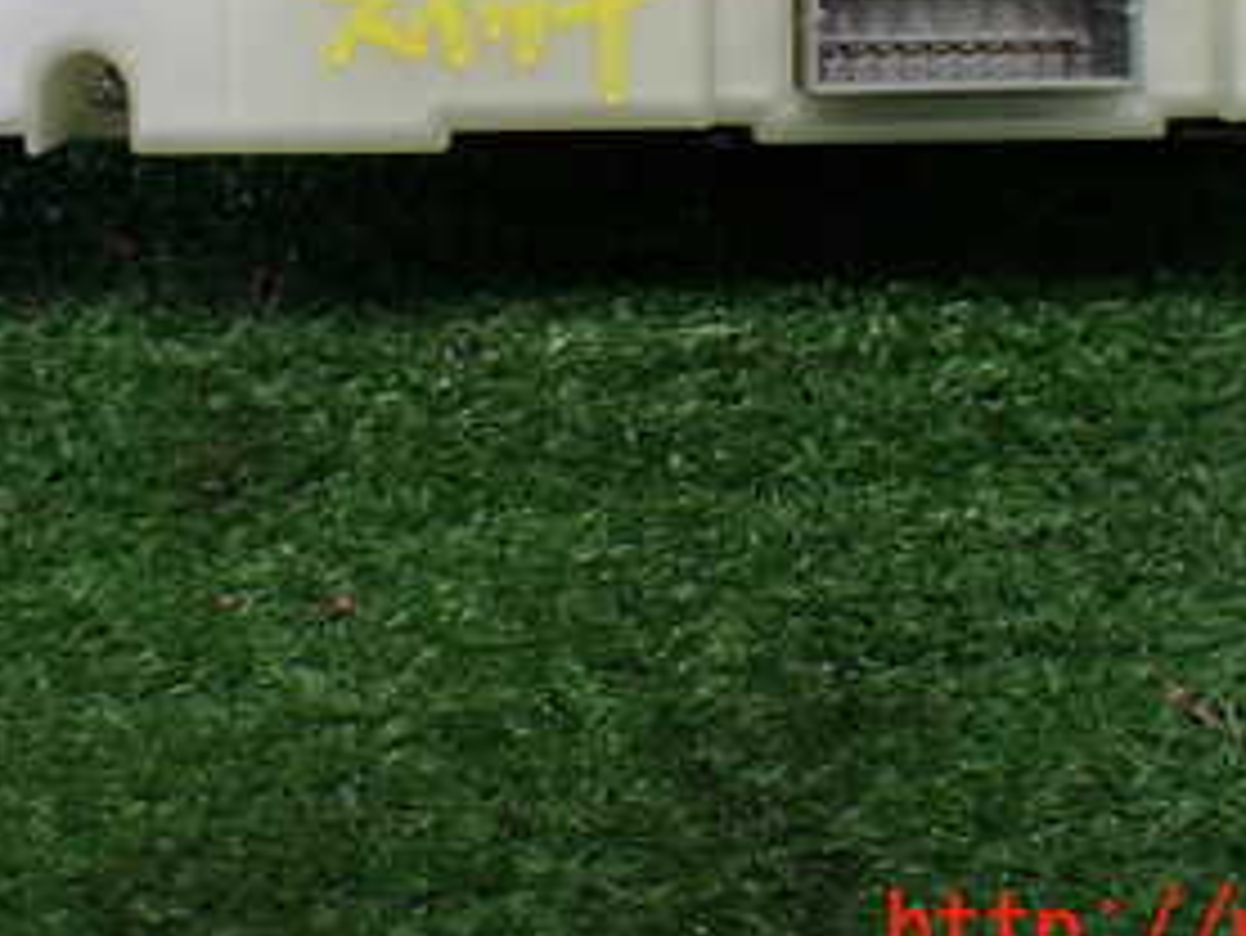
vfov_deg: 21.7
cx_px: 553
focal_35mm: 65
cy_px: -22
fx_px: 2341
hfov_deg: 29.8
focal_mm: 5.4
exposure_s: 1/125
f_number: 2.3
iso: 320
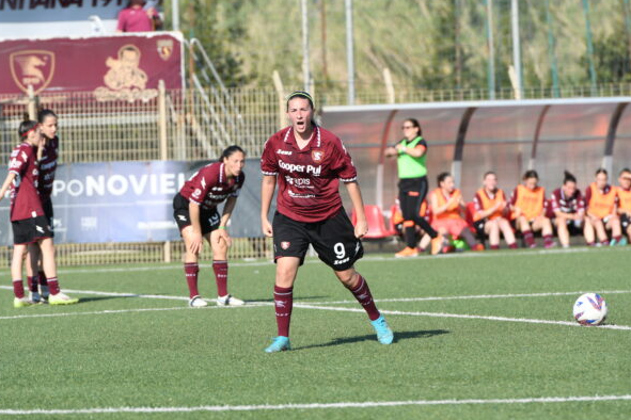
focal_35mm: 312
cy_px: 205
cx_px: 313
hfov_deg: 6.6
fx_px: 5468
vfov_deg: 4.4
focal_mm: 200
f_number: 4.5
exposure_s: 1/1250
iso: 200
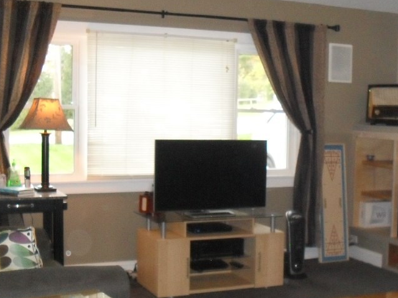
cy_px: 183
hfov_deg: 34.1
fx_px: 644
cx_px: 260
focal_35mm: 56
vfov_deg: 26.0
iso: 320
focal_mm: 6.3
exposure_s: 1/45
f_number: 3.2
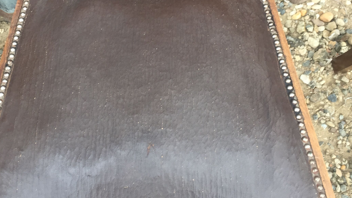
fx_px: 467
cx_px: 156
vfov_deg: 23.8
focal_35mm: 50
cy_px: 67
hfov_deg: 41.3
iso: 32
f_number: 2.2
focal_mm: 4.15
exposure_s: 1/50
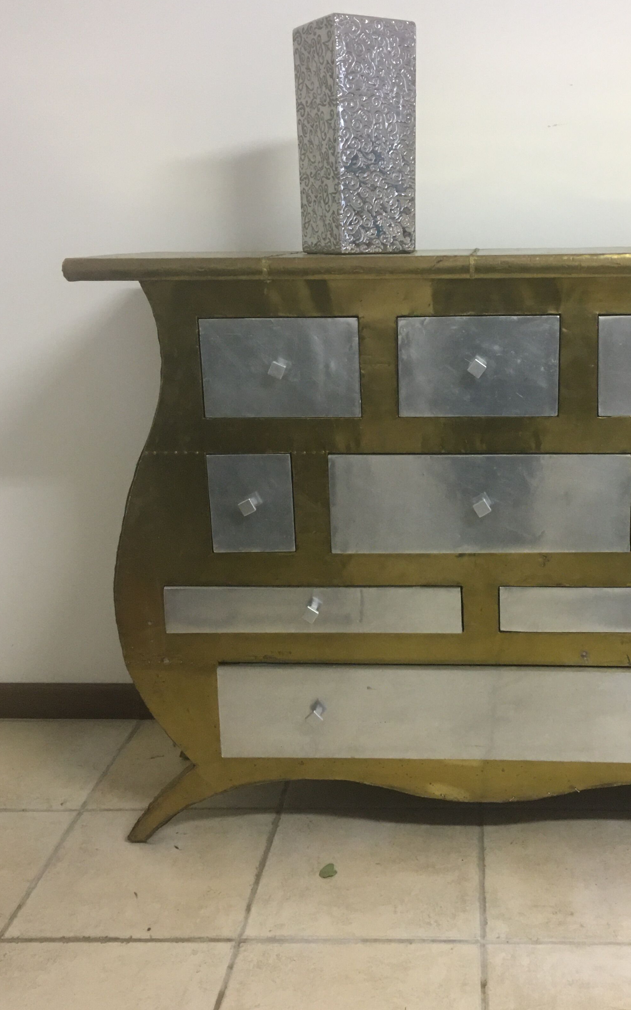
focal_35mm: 39
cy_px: 446
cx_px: 427
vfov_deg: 50.3
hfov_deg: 32.5
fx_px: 1073
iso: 100
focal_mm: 4.15
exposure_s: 1/17
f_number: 2.2
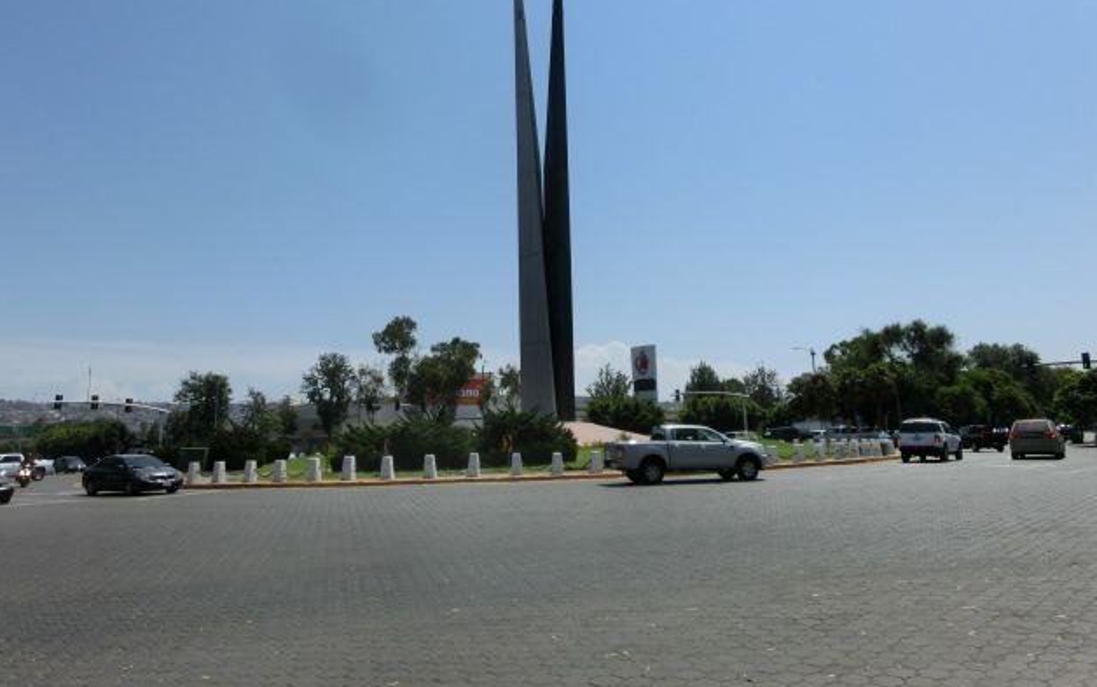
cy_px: 271
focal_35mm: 27
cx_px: 552
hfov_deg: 68.4
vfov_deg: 45.8
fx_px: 808
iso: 80
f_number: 8
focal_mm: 4.4
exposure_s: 1/400
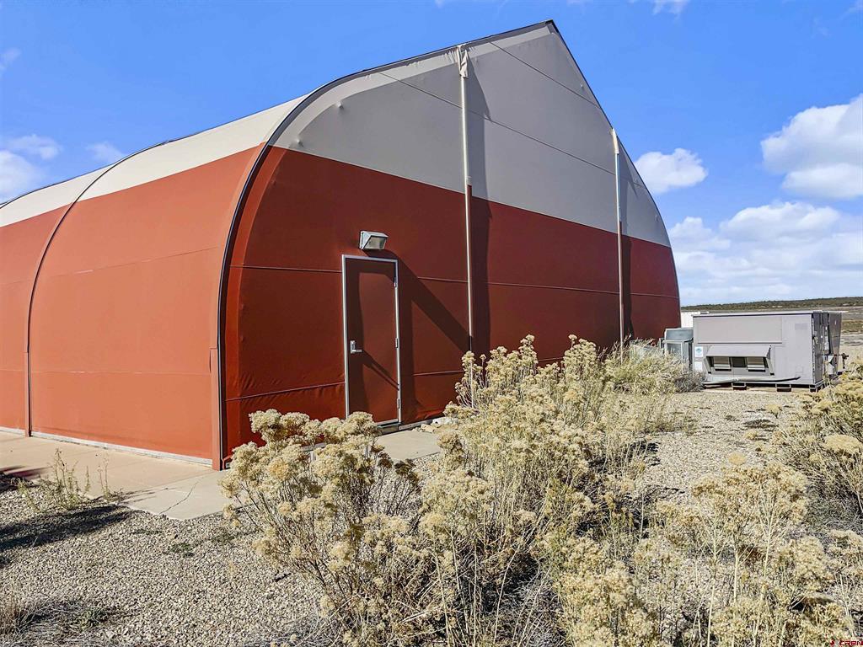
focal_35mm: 26
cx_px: 432
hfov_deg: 67.3
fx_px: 648
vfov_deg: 53.1
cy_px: 324
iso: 50
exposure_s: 1/3000
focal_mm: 5.1
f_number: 1.6
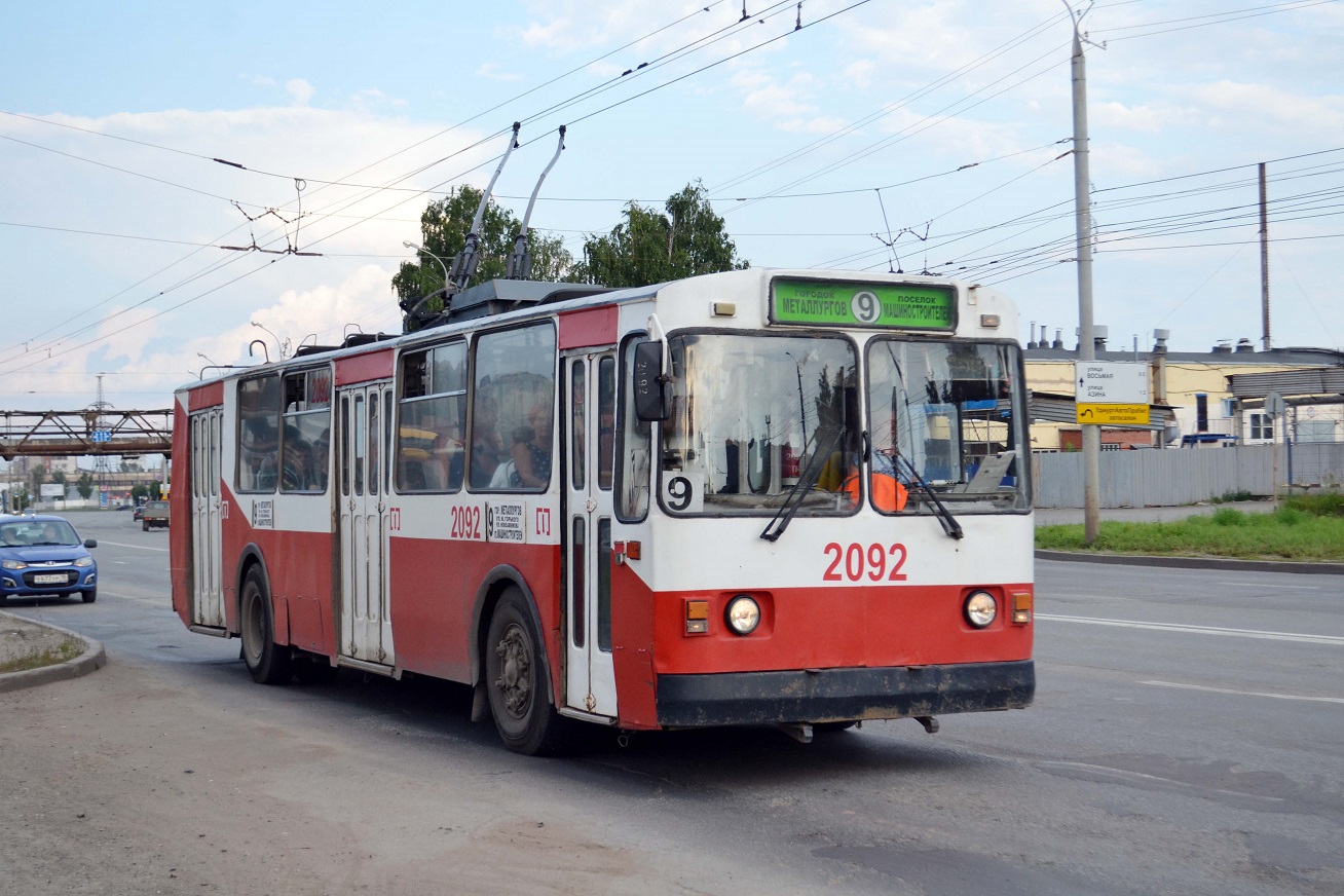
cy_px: 448
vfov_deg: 25.8
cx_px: 672
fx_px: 1960
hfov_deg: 37.9
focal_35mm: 52
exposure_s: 1/800
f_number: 5
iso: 400
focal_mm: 35
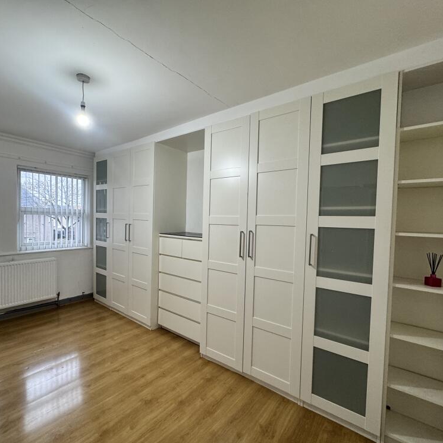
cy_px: 228
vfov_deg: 83.9
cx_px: 198
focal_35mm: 17
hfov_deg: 83.7
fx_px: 246
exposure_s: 1/100
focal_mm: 2.22
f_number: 2.2
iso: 200
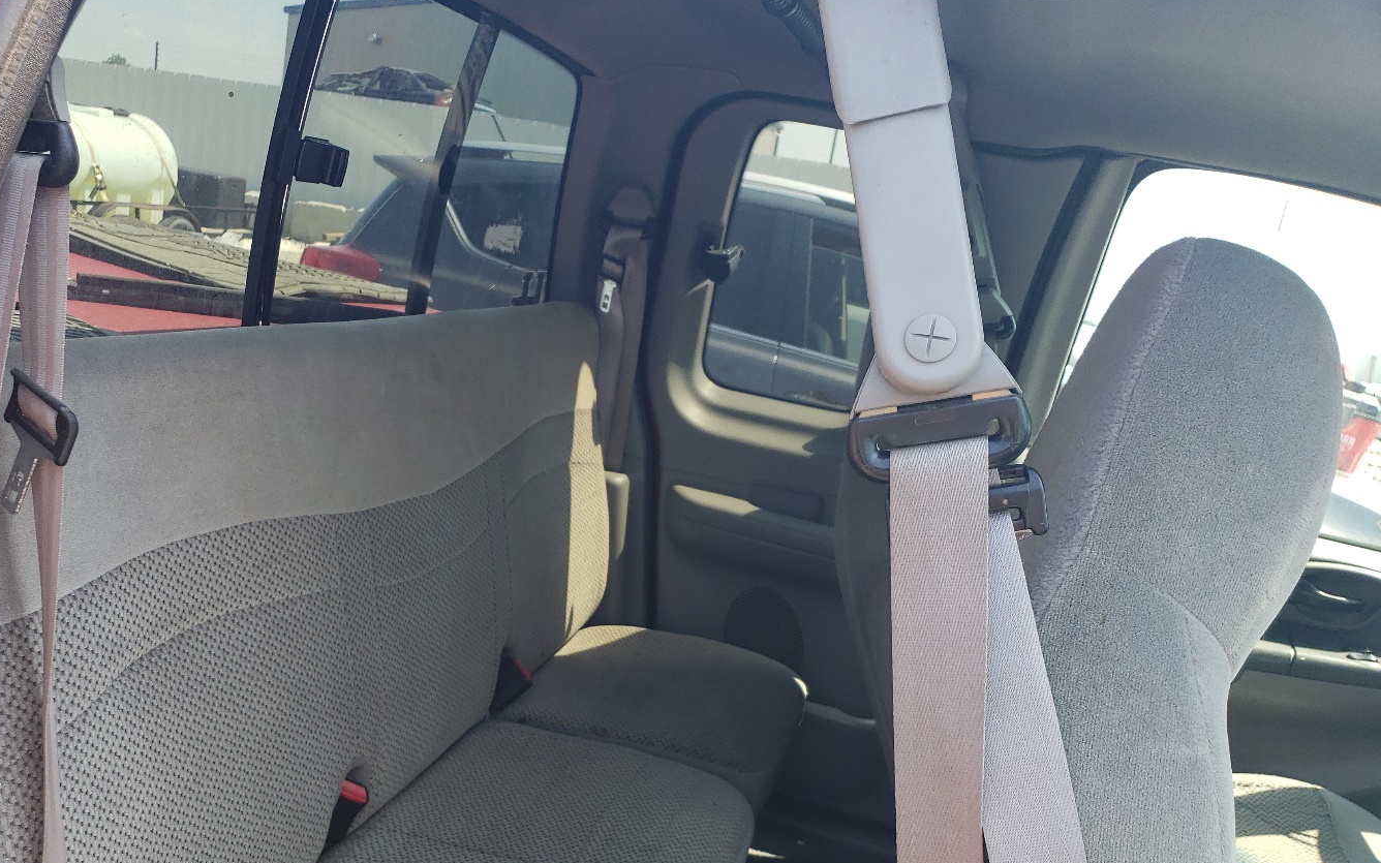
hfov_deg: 57.8
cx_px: 571
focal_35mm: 33
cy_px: 614
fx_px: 1242
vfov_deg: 37.6
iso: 50
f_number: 1.5
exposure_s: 1/357
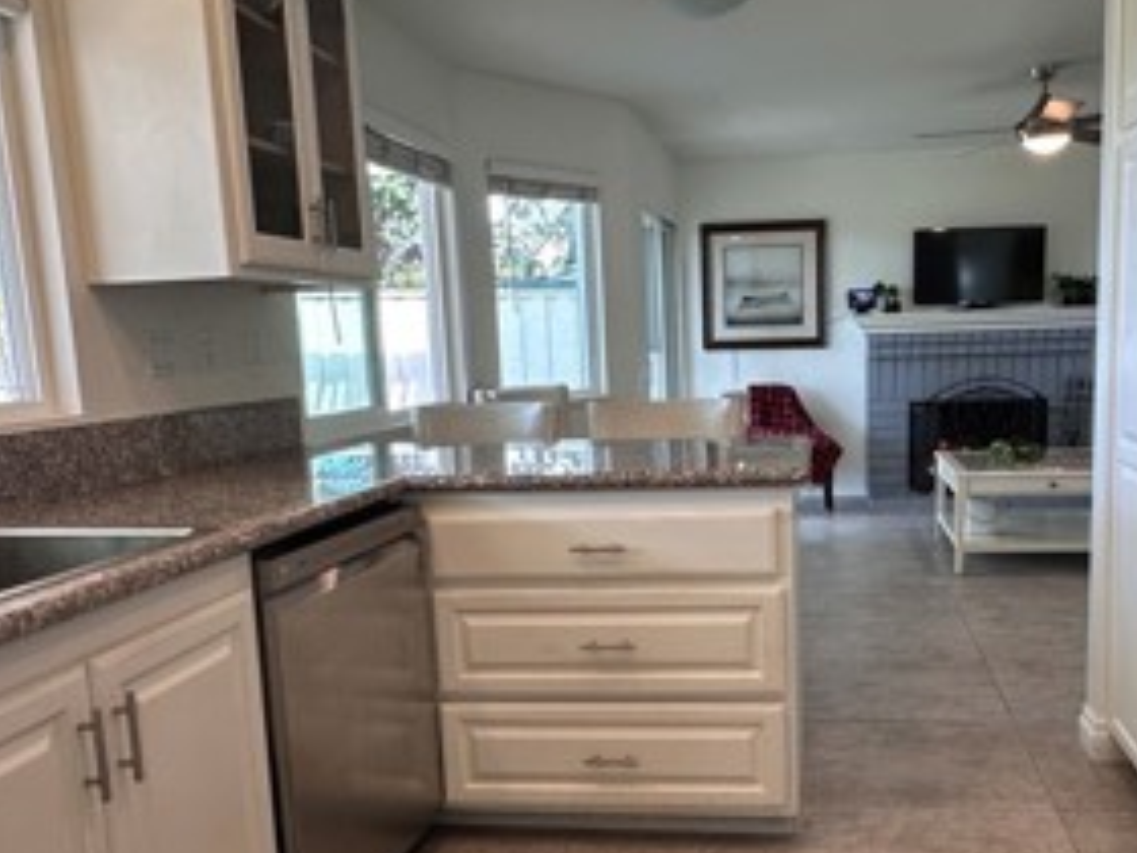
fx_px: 1051
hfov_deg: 56.3
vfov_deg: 44.0
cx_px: 694
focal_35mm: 32
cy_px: 491
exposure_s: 1/120
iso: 125
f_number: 2.2
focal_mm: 2.22
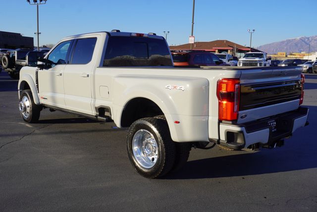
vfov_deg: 38.4
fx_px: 304
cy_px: 106
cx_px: 158
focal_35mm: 34
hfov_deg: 55.1
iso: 100
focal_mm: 23
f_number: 10
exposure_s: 1/125
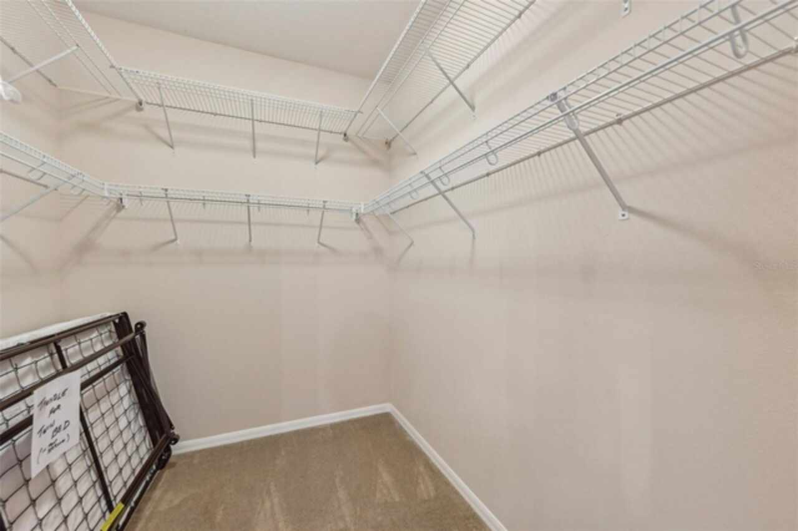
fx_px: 310
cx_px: 399
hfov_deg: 104.3
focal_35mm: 14
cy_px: 266
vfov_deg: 81.1
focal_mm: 14
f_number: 8
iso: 400
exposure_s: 1/5
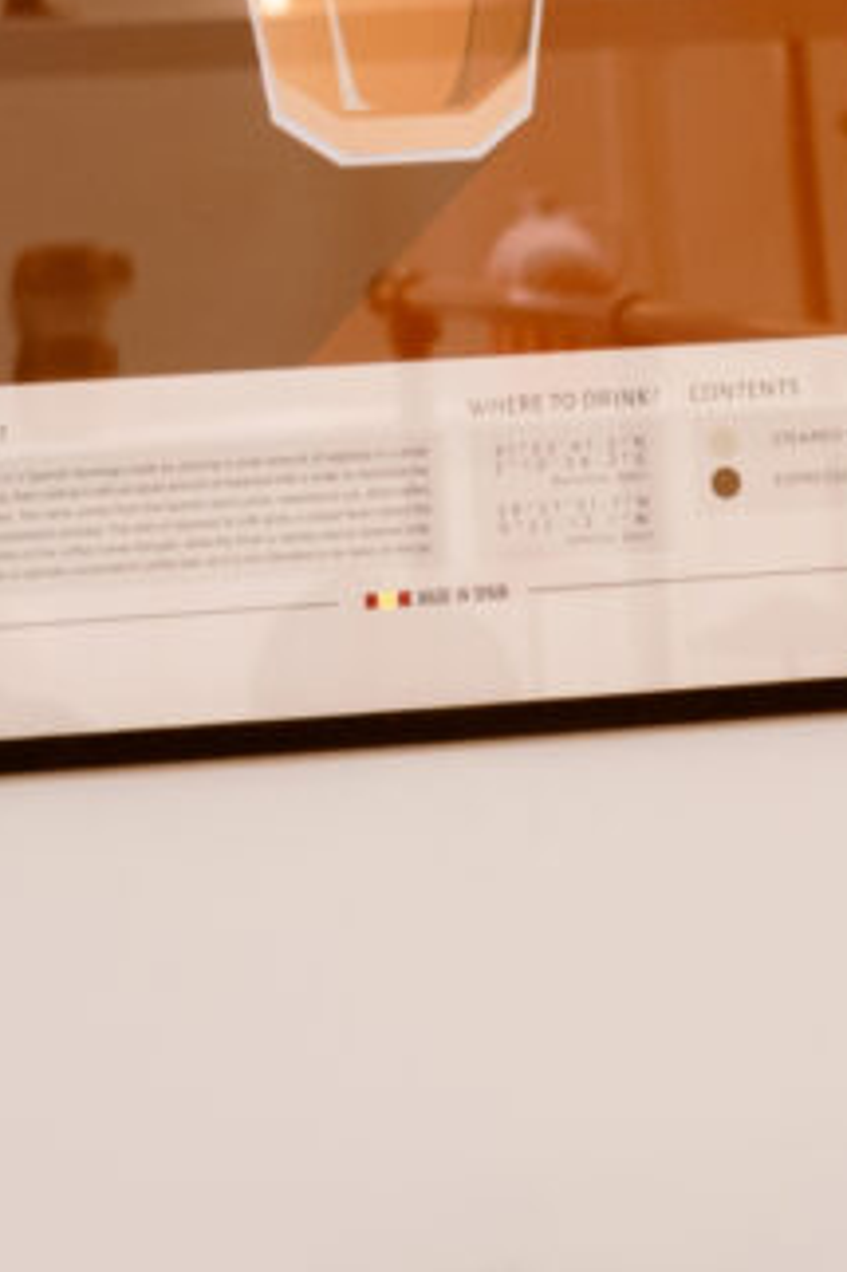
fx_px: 8902
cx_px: 1820
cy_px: 1370
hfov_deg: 5.3
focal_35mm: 252
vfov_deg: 8.1
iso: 320
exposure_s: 1/100
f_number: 2.8
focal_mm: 35
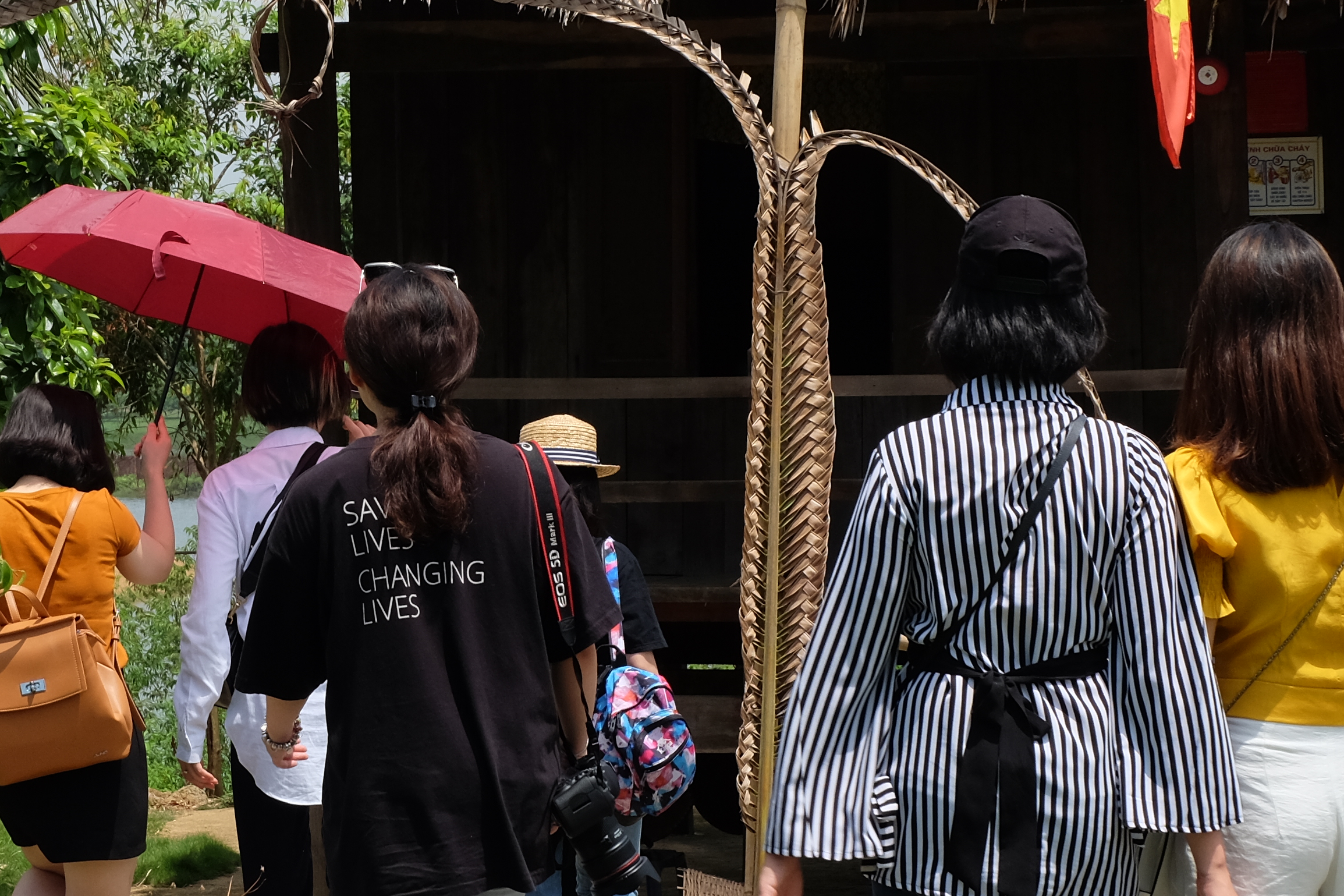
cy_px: 117
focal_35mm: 123
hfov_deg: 16.6
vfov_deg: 11.1
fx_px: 4591
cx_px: 343
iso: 400
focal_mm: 38.7
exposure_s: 1/400
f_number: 10
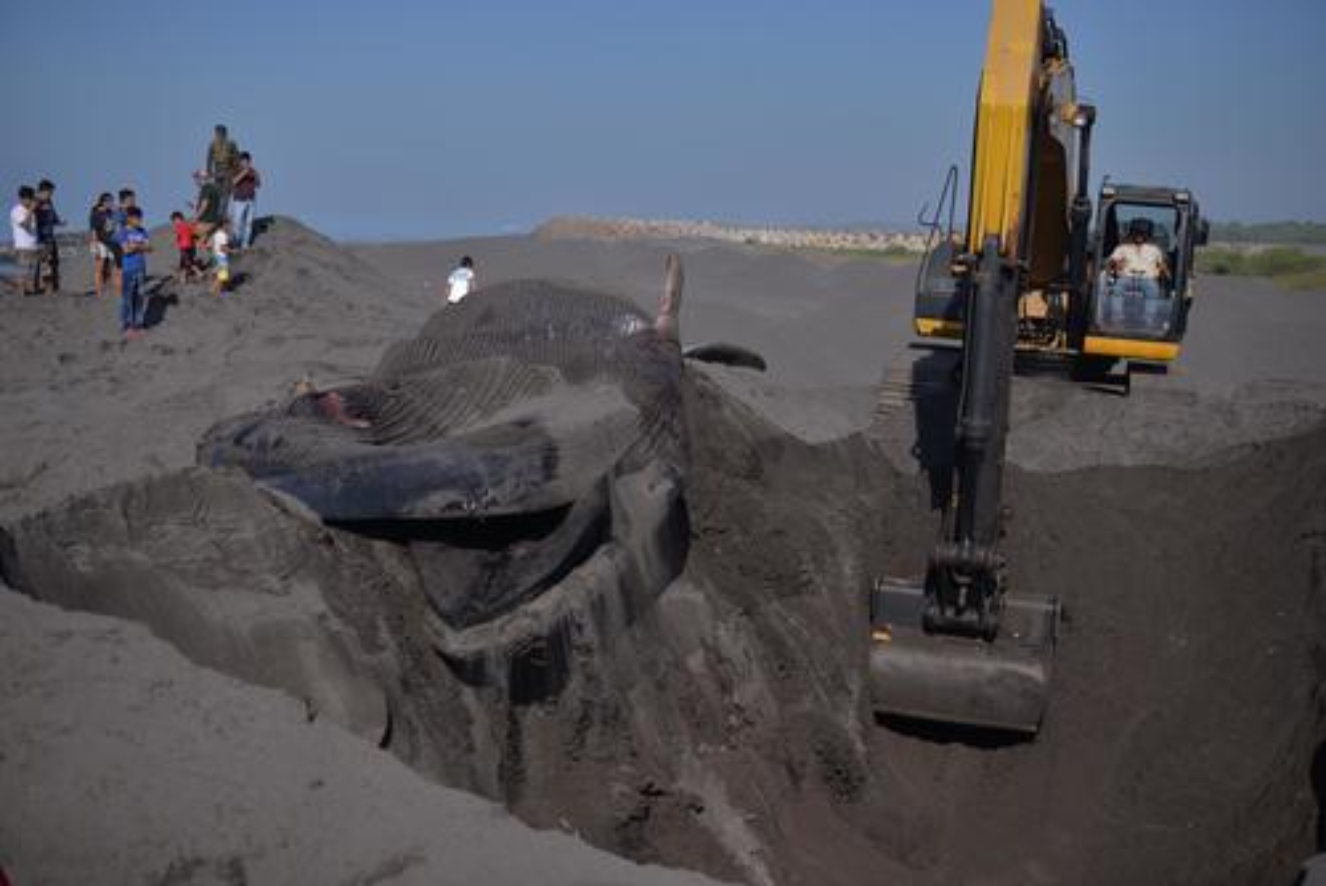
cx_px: 663
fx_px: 1843
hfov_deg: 39.6
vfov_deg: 27.0
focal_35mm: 50
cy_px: 443
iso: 50
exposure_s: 1/4000
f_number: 2.8
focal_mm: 50
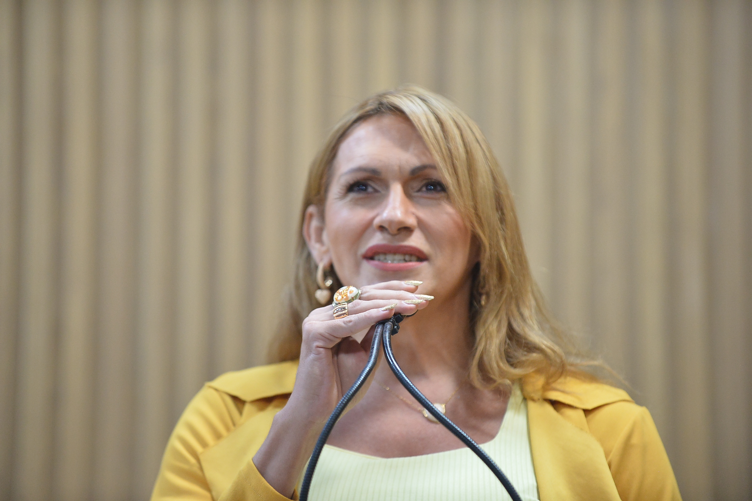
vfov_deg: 6.9
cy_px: 250
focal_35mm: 200
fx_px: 4175
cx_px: 376
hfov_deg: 10.3
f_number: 2.8
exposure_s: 1/320
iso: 4000
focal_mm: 200
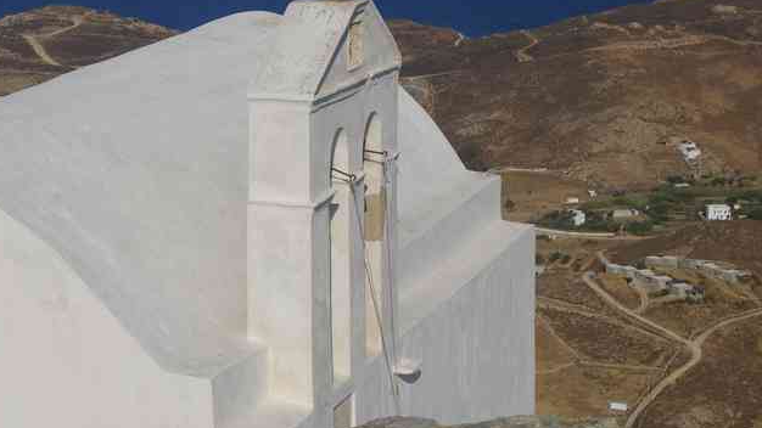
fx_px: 2162
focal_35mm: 107
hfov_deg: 20.0
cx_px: 339
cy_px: 139
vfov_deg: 11.3
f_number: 11
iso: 200
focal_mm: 42.5
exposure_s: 1/200
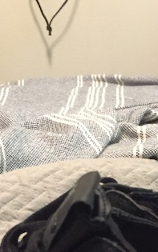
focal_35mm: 78
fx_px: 537
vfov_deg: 24.5
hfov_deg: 16.7
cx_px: 83
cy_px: 284
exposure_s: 1/15
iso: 400
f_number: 2.2
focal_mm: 4.15
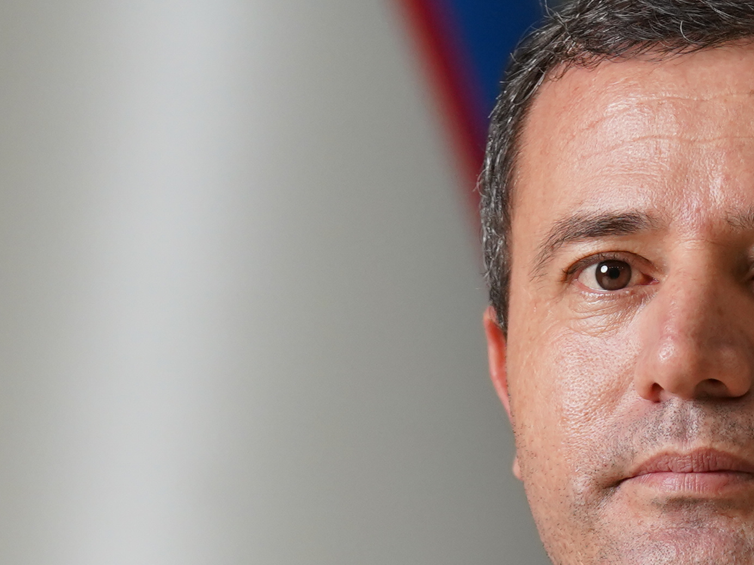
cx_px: 621
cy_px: 819
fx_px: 13789
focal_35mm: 633
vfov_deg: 2.3
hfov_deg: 3.1
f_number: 4
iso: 1600
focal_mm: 152
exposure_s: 1/200
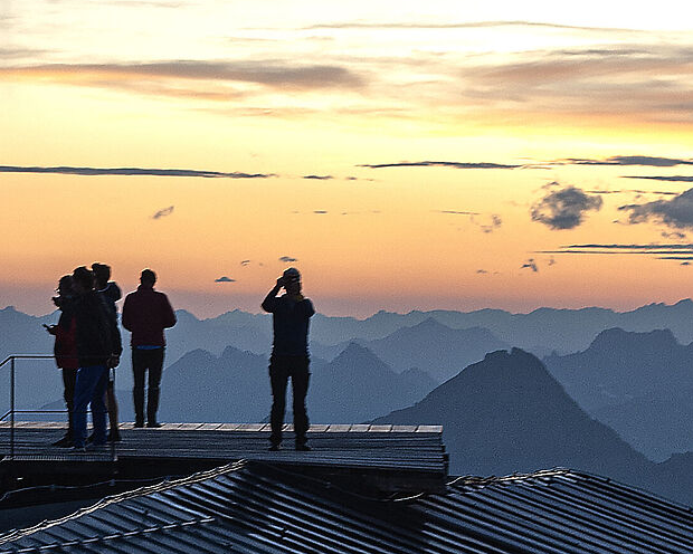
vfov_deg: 6.0
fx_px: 5210
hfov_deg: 7.6
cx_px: 240
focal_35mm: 254
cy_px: 725
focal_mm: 70
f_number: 6.3
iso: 800
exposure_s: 1/25
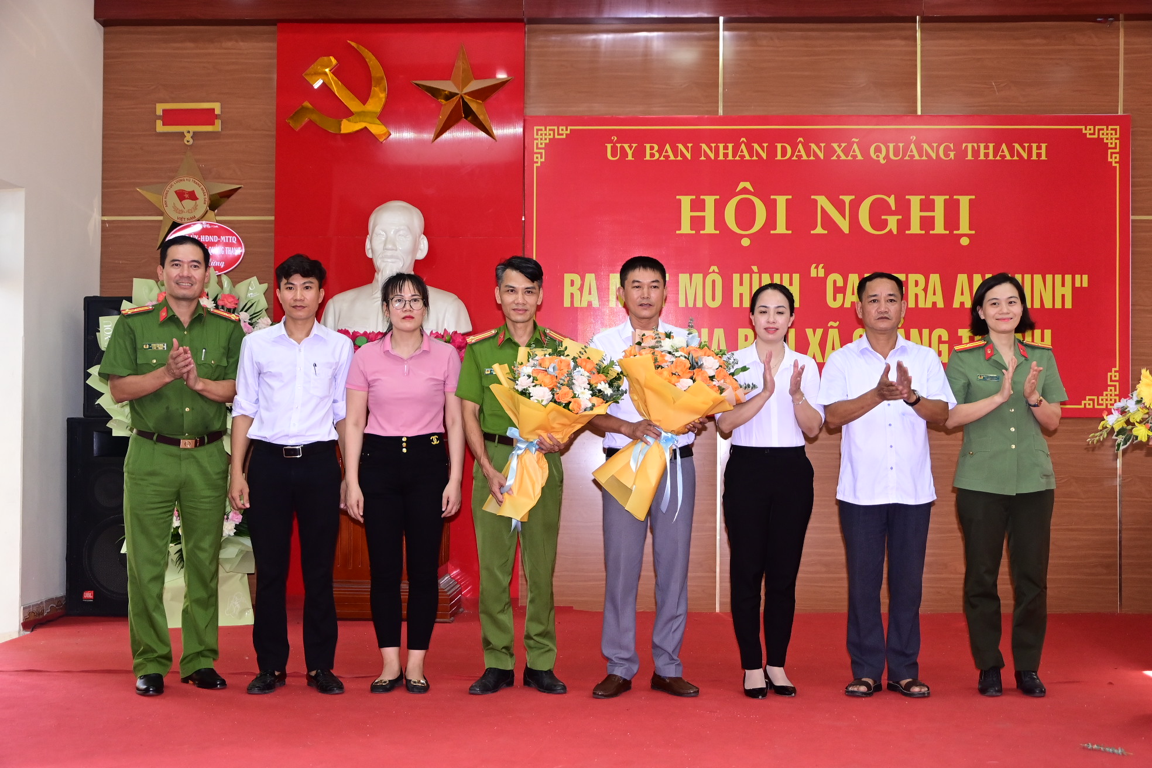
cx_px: 576
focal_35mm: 45
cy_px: 384
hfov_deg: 43.6
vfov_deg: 29.9
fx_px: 1440
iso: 1000
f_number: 4.2
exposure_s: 1/200
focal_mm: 30
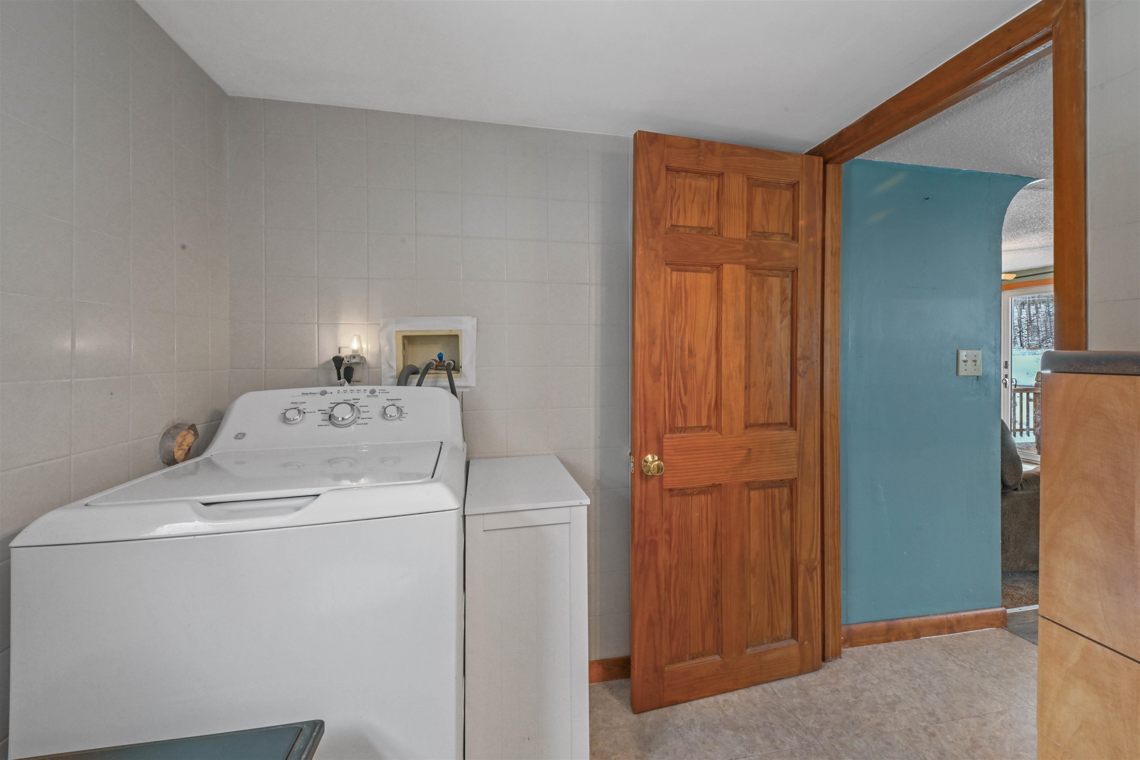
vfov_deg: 81.2
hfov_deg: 104.3
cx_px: 570
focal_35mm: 14
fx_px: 443
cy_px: 380
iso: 800
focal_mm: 14
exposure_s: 1
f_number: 14
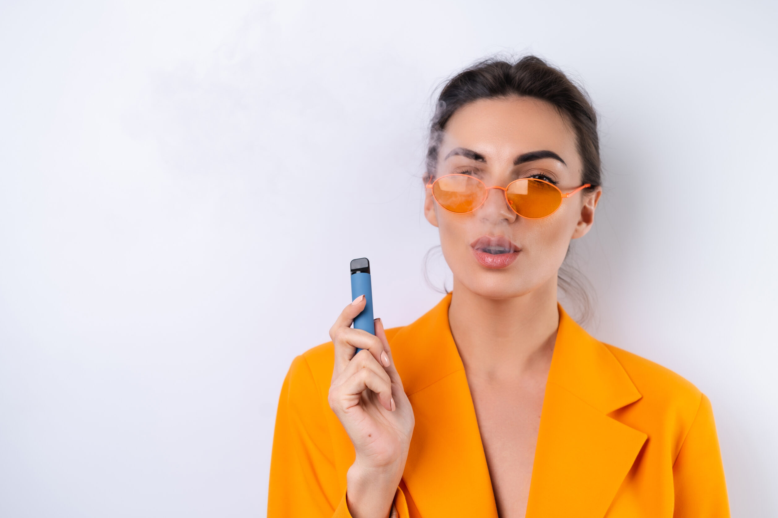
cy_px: 258
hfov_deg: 38.9
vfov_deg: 26.5
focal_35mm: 51
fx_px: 1102
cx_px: 391
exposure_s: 1/125
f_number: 4
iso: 100
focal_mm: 50
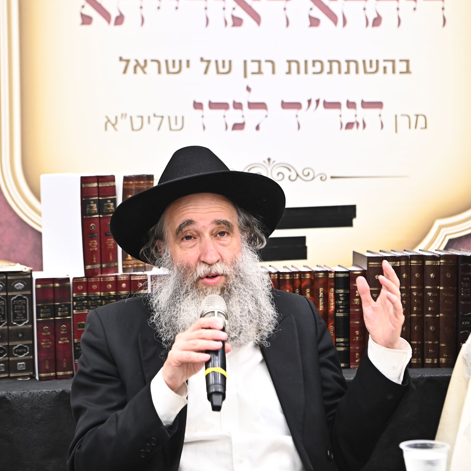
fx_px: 1385
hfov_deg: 19.3
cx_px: 236
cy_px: 182
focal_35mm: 90
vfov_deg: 19.3
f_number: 4.5
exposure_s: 1/200
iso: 3200
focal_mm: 70
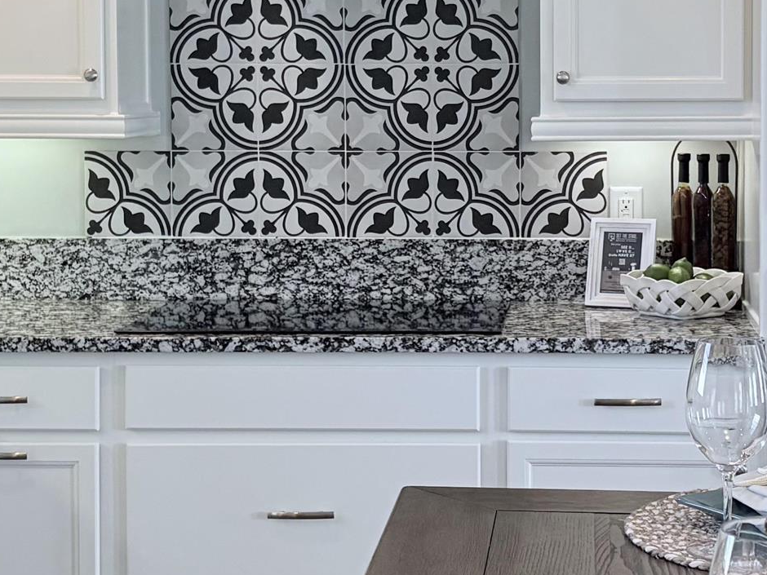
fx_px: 1883
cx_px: 499
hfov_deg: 22.9
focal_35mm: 85
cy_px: 161
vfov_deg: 17.3
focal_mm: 5.96
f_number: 1.6
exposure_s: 1/141
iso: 125
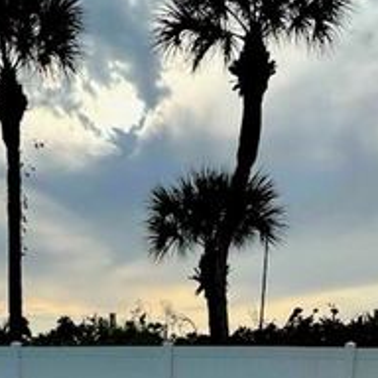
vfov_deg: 24.5
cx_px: 110
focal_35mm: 56
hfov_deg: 30.2
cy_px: 552
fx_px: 692
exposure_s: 1/1506
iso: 50
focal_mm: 2.22
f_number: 2.2
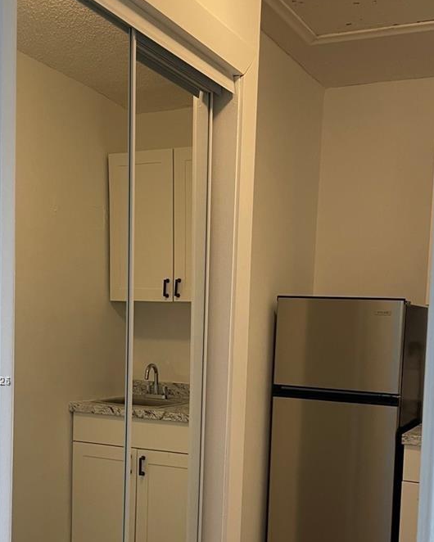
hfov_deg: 32.8
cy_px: 382
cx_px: 228
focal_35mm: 46
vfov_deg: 39.6
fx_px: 738
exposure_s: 1/60
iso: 80
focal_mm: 4.2
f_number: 1.6
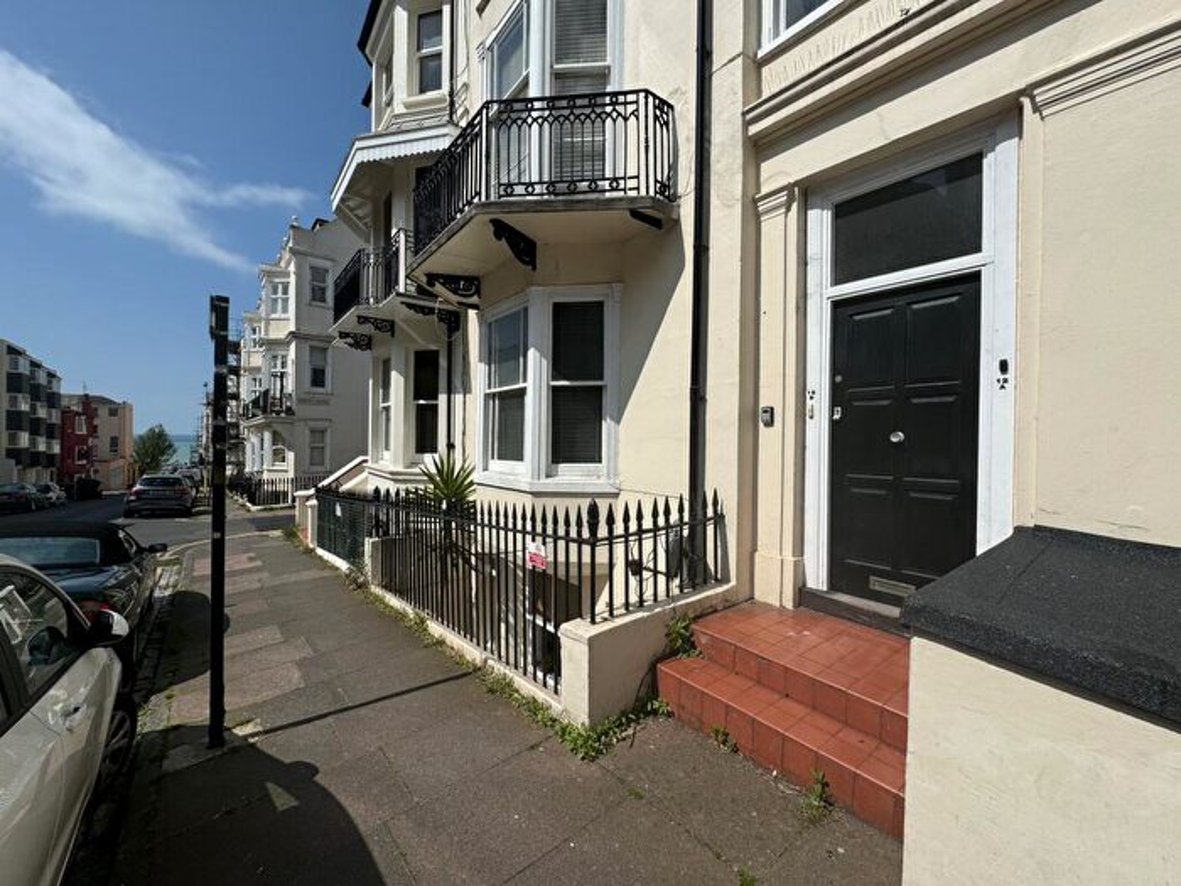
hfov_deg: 102.1
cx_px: 590
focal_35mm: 14
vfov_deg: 85.7
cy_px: 443
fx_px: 478
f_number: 2.2
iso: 50
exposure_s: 1/4630
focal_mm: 2.22
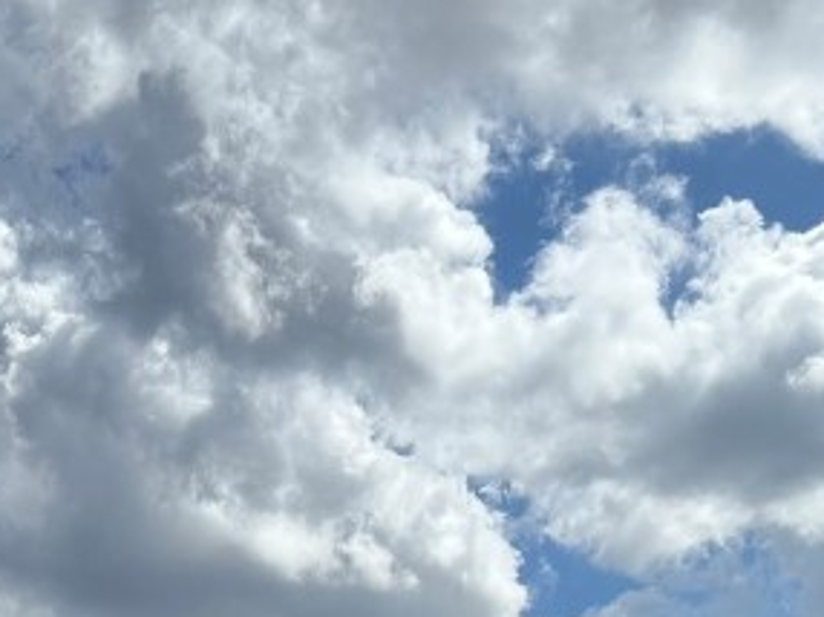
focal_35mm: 86
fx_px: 2045
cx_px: 29
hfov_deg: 22.1
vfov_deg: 15.3
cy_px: 1038
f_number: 1.78
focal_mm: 6.76
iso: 80
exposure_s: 1/8130
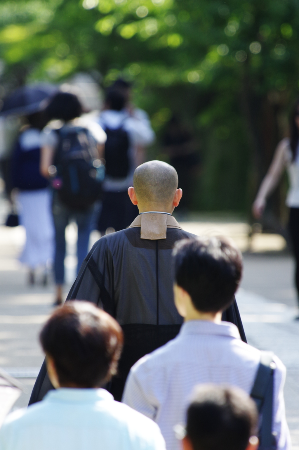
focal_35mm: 630
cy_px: 225
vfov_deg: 3.3
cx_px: 150
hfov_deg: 2.2
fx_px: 7862
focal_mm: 420
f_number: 5.6
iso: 400
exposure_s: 1/250
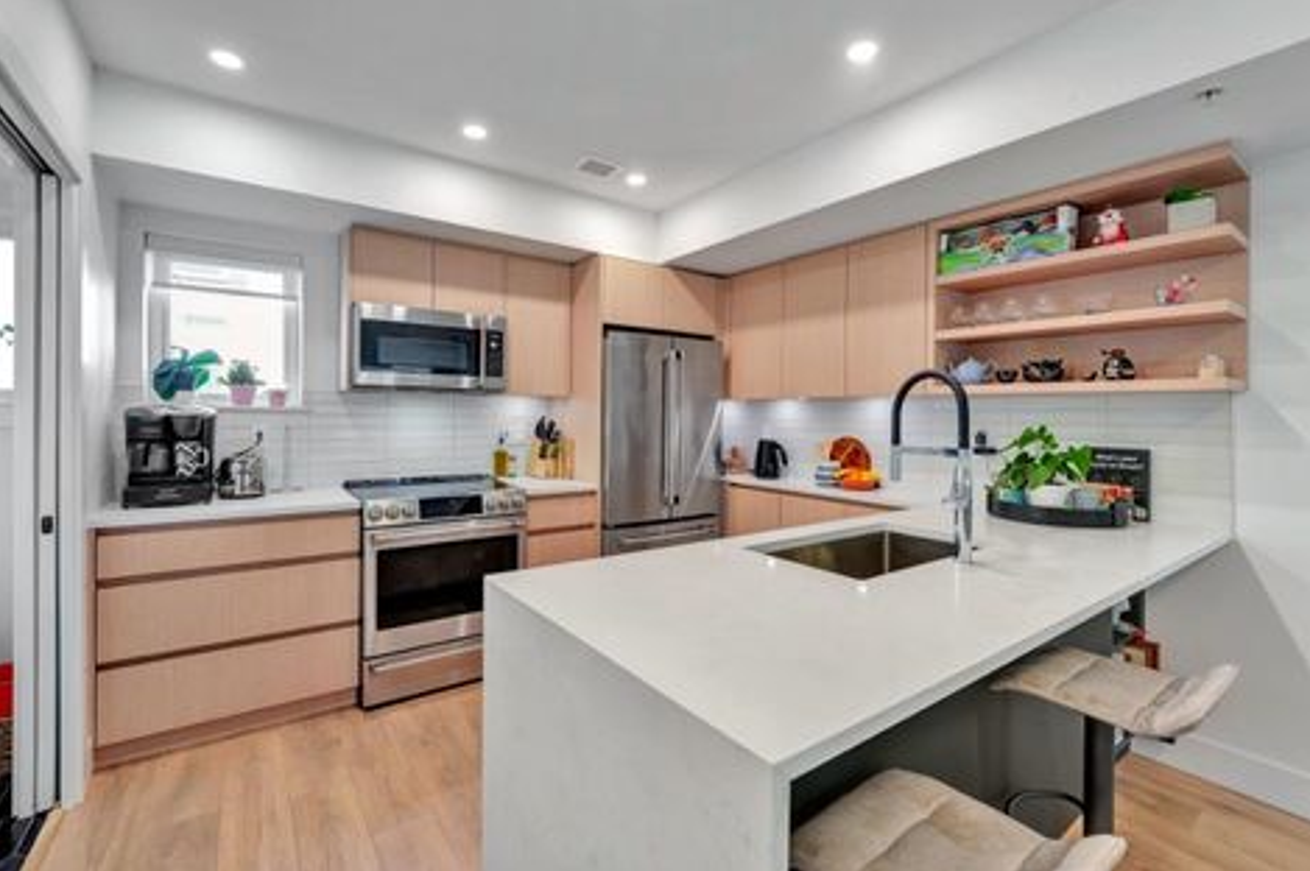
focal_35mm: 16
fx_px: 582
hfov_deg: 96.8
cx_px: 648
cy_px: 409
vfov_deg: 73.6
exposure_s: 1/15
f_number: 8
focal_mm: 15
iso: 400
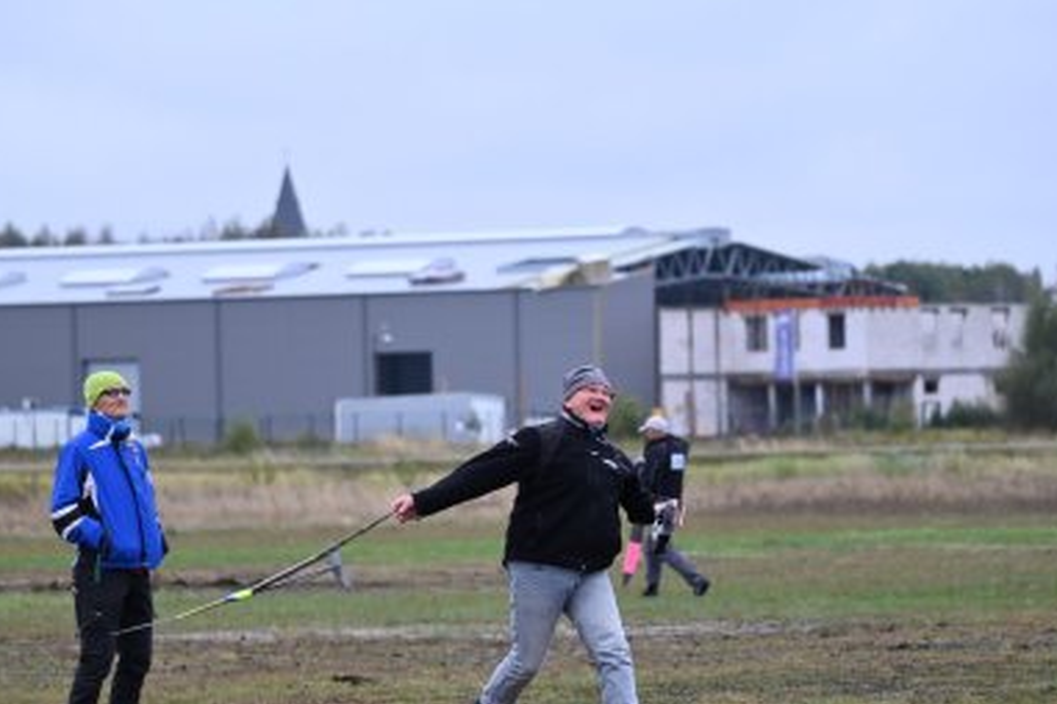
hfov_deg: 7.2
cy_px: 457
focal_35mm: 287
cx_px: 498
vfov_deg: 4.8
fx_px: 8426
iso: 1250
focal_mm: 220
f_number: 5.6
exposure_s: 1/800
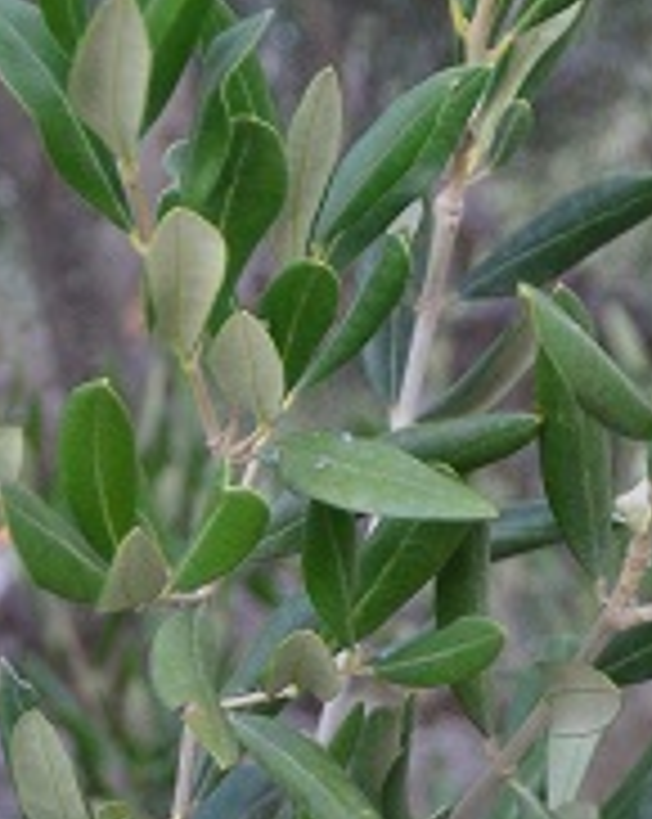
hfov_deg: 10.9
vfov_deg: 13.7
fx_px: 3385
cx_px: 661
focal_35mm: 140
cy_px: 713
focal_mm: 20
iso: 640
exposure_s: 1/160
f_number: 4
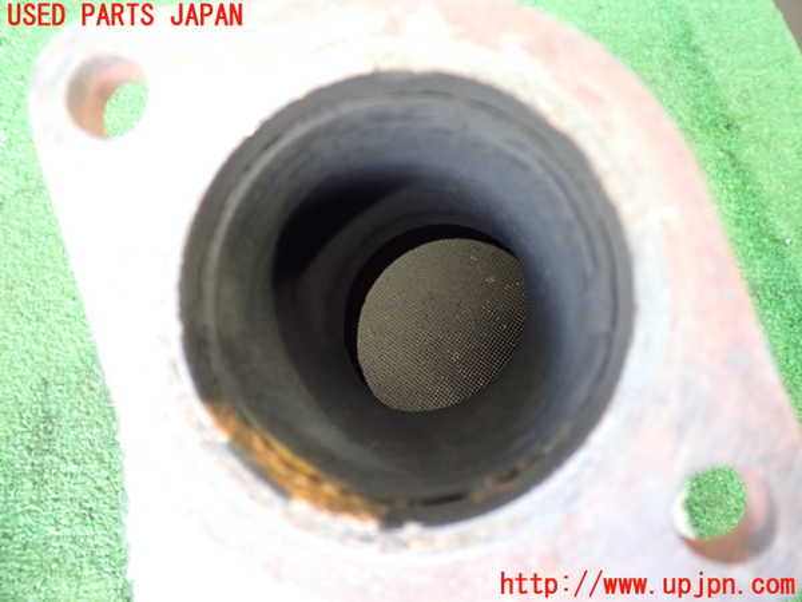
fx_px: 695
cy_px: 301
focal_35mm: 30
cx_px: 401
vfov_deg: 46.8
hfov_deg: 60.0
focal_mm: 5.4
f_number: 2.3
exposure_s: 1/30
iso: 400
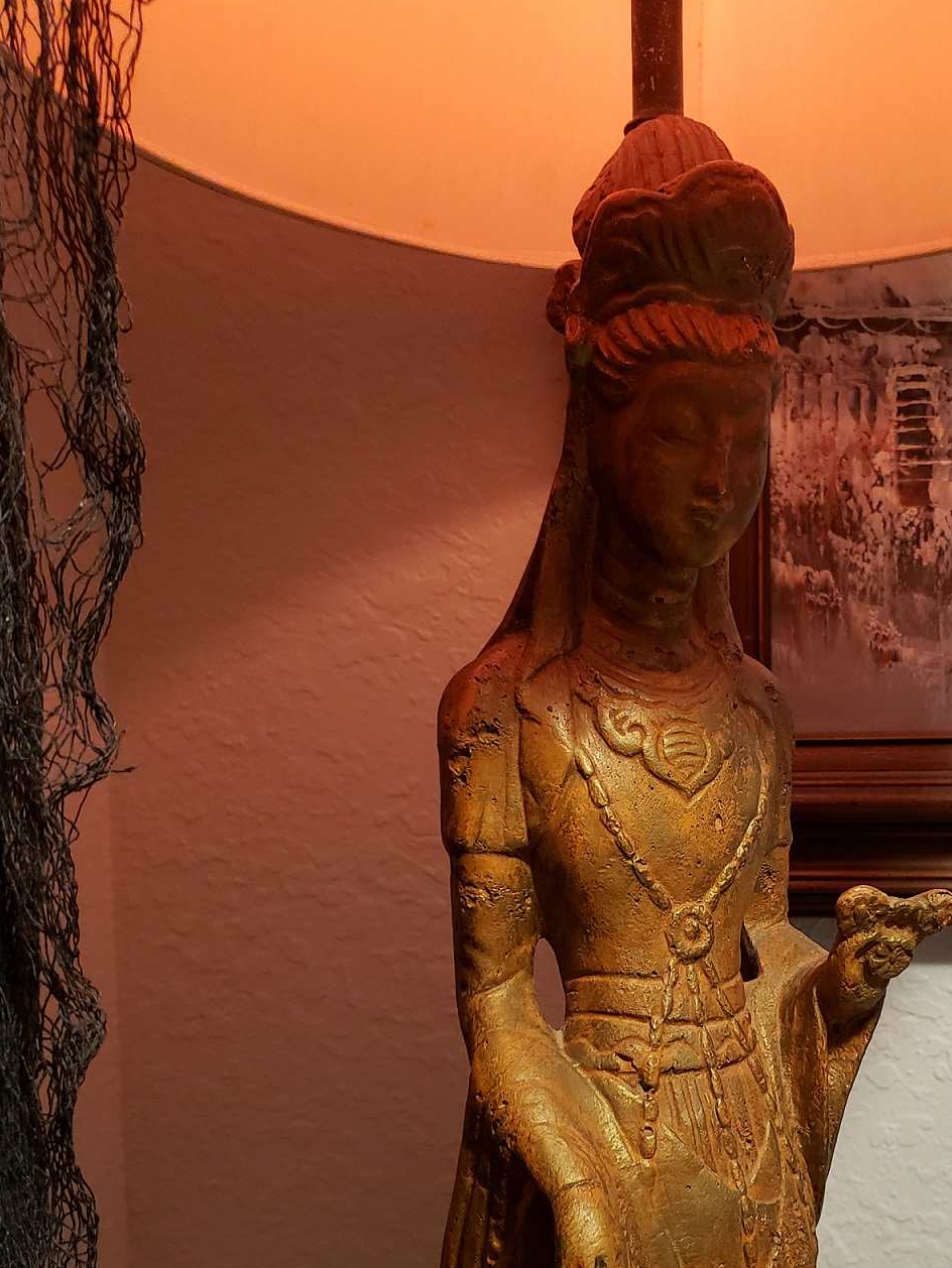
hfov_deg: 35.5
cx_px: 649
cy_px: 853
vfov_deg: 46.0
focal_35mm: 40
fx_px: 1466
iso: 250
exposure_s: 1/24
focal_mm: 4.3
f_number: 1.5
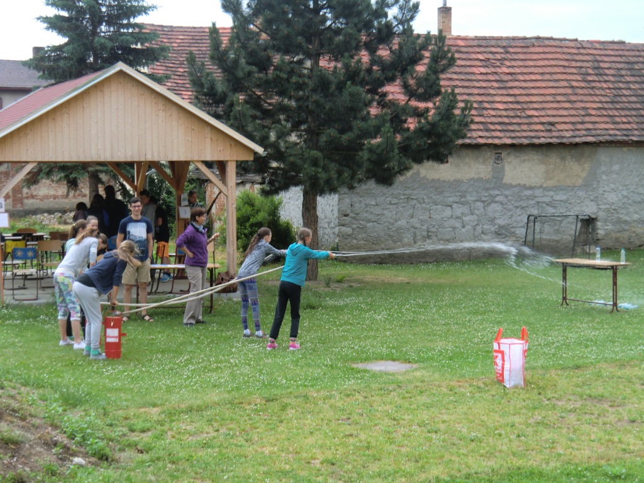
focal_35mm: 65
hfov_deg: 29.8
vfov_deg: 22.6
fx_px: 1209
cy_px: 242
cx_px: 322
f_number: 4.4
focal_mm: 11.6
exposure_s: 1/200
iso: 64
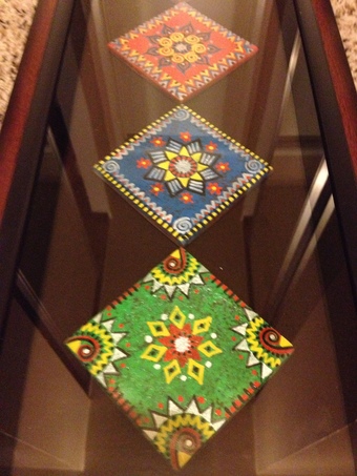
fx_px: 481
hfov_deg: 40.7
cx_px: 178
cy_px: 238
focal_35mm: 35
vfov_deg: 52.6
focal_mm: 4.28
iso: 800
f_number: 2.4
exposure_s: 1/15
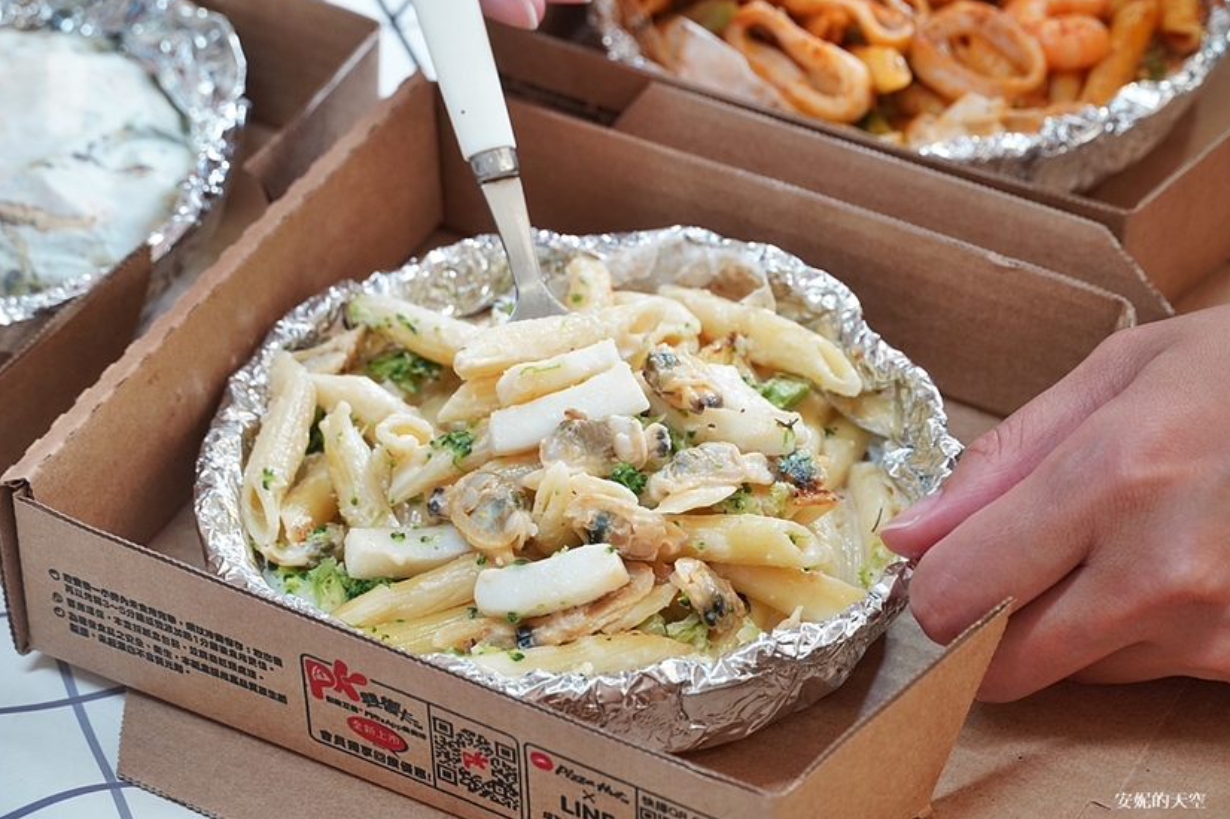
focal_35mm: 108
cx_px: 616
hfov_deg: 18.9
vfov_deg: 12.7
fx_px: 3688
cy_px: 408
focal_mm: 70
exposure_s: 1/25
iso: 1000
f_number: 5.6
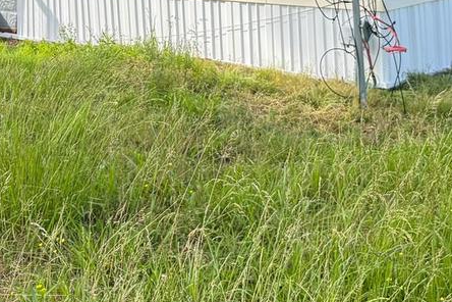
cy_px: -193
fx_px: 1017
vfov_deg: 15.2
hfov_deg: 24.7
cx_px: 107
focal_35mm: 81
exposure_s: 1/1339
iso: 80
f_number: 1.78
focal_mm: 6.76
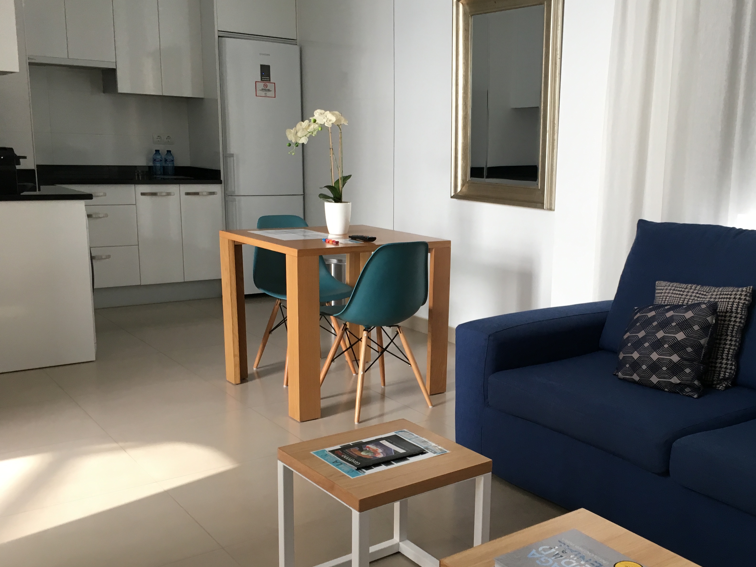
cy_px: 312
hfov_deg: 49.5
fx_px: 808
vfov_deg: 38.6
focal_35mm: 37
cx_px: 482
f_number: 2.2
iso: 40
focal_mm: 4.15
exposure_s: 1/33
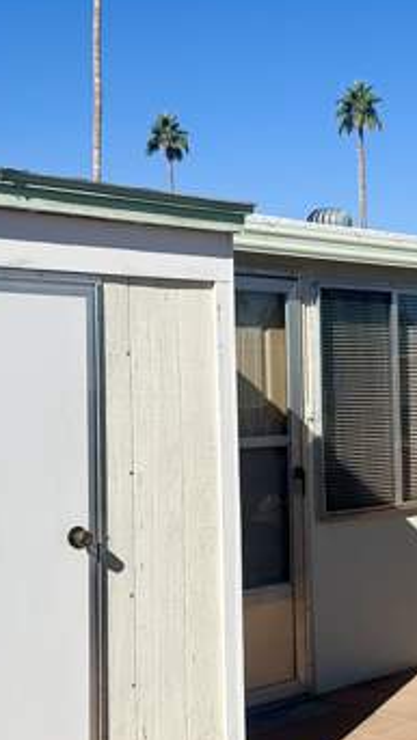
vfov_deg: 34.3
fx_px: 1199
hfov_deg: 19.5
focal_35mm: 61
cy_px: 382
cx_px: 354
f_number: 1.78
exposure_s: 1/8929
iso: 80
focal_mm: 6.86
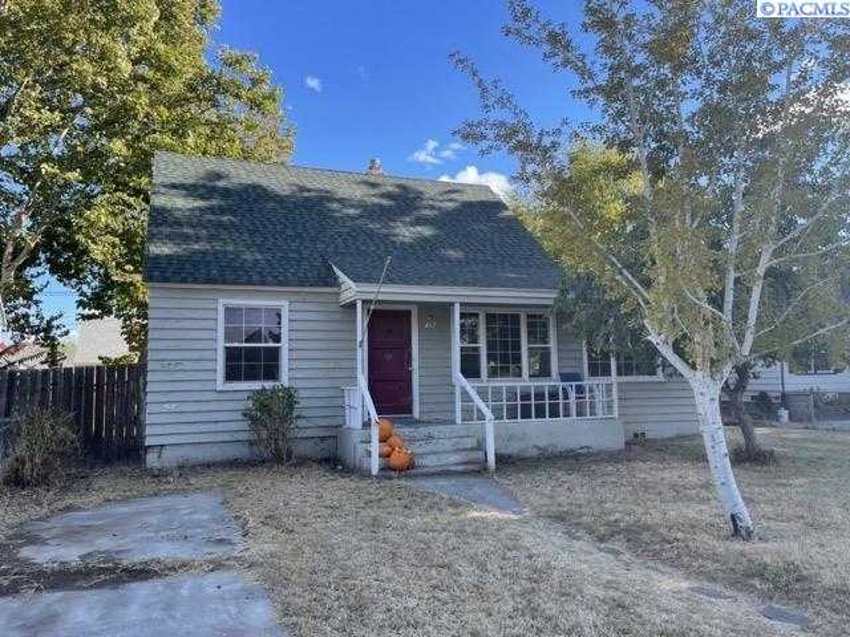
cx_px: 425
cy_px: 318
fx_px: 638
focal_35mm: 26
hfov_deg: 67.3
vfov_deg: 53.1
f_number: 1.6
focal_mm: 5.1
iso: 32
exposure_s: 1/969
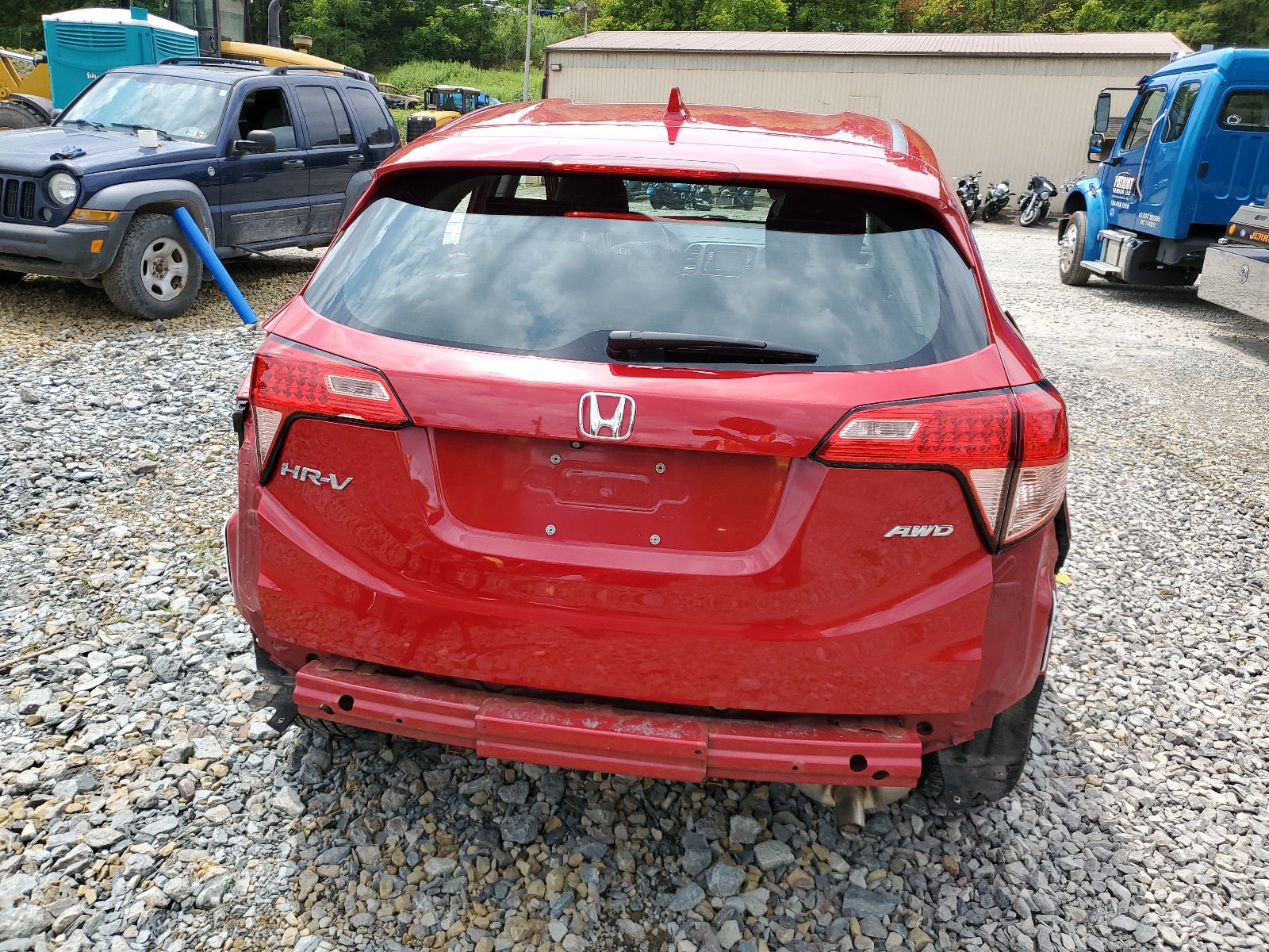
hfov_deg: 67.3
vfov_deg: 53.1
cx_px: 634
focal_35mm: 26
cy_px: 476
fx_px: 953
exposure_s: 1/1667
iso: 50
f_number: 1.5
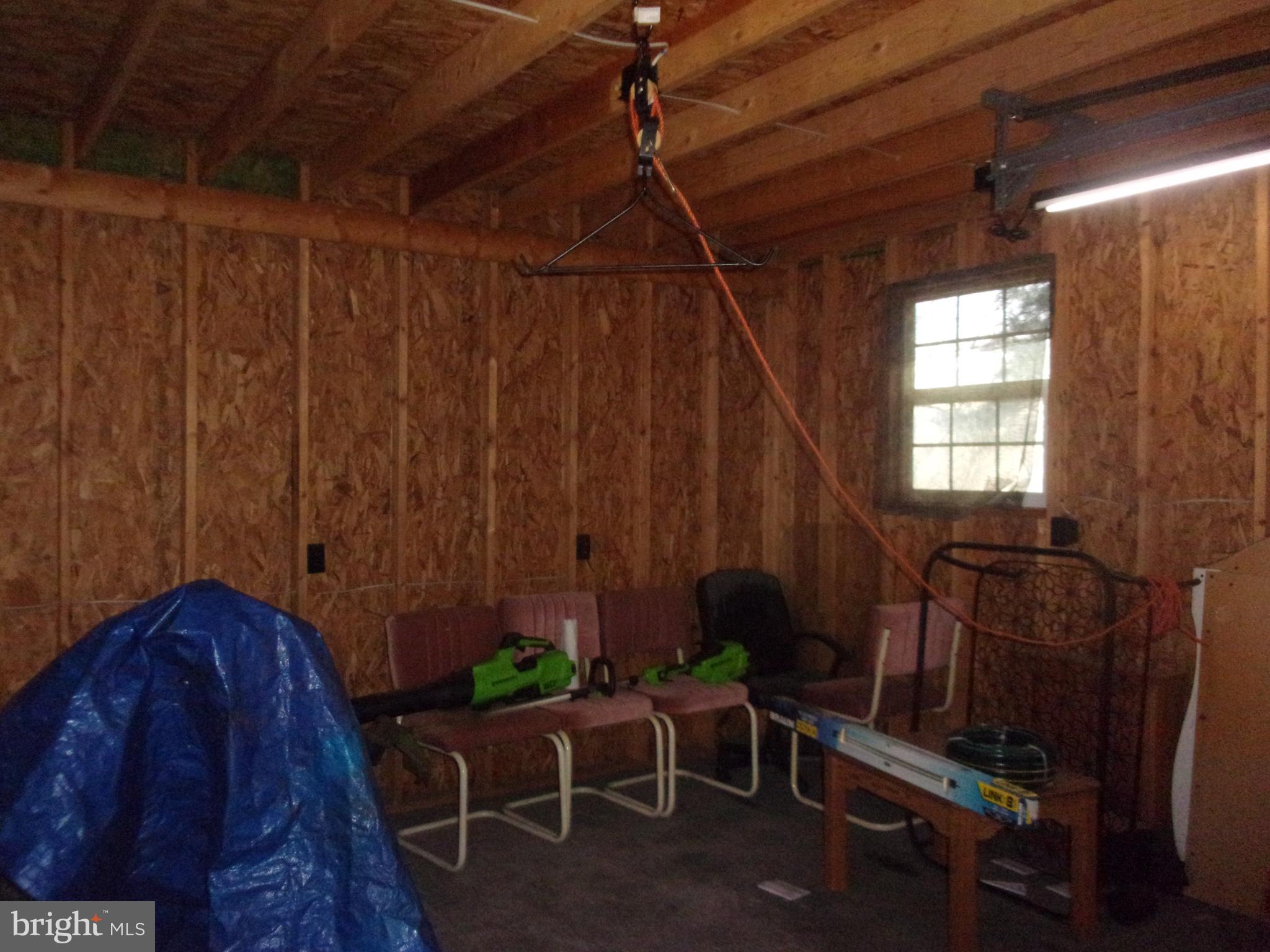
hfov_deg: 63.4
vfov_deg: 49.7
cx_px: 635
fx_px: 1027
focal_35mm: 28
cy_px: 476
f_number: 3.9
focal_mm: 5.1
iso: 800
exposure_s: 1/34
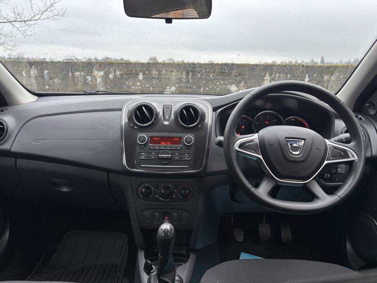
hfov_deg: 67.3
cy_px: 142
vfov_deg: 53.1
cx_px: 188
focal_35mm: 26
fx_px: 283
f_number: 1.6
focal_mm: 5.96
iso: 64
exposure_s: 1/121
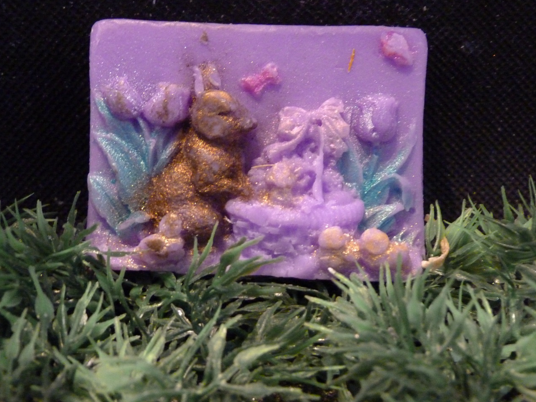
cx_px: 267
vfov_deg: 24.0
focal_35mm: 61
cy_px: 200
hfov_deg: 31.7
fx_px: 944
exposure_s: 1/6
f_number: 3.2
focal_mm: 10.8
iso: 800
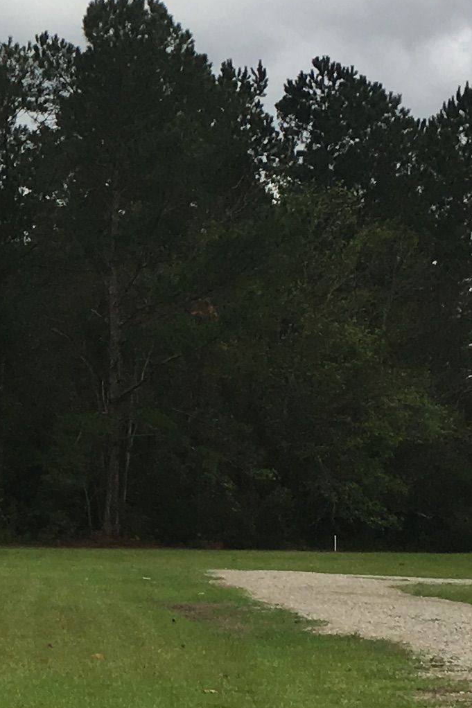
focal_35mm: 119
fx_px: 2341
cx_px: -347
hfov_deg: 10.9
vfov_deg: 17.2
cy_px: 413
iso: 25
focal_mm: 4.15
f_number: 2.2
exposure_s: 1/416
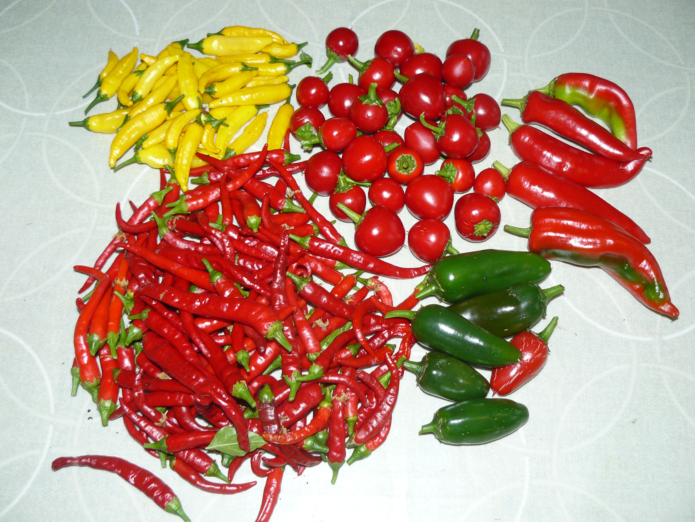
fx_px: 723
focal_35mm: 36
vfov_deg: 39.7
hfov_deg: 51.4
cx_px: 348
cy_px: 261
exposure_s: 1/30
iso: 100
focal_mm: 6
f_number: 2.8
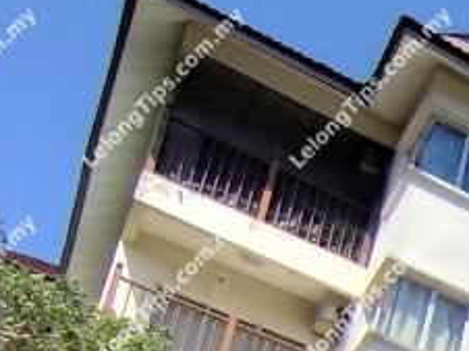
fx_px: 1096
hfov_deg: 16.0
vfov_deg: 15.2
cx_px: 1038
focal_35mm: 81
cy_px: 667
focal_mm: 1.65
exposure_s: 1/1882
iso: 50
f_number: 2.2
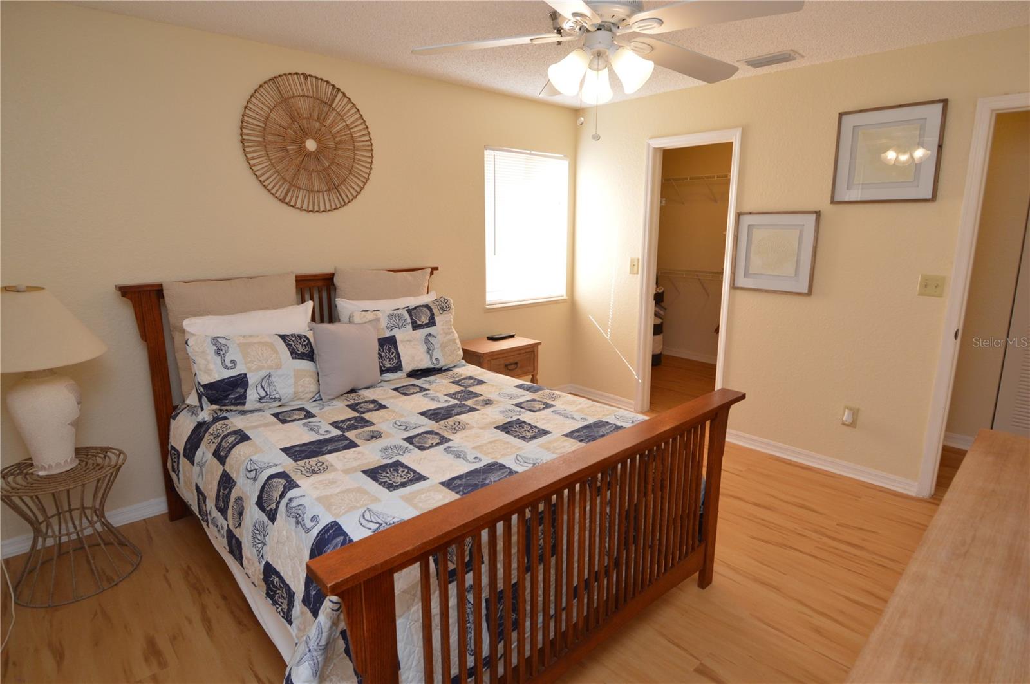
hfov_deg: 90.1
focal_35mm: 18
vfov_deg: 67.3
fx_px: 514
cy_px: 342
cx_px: 515
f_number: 4
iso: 400
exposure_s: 1/60
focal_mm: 12
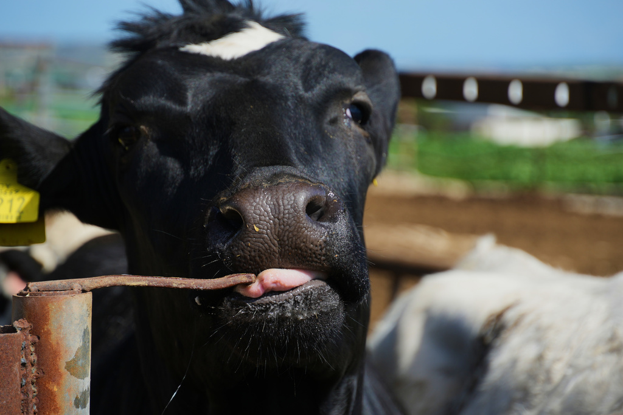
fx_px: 2561
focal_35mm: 148
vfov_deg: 9.3
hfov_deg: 13.9
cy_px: 208
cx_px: 312
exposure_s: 1/500
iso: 100
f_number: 5.6
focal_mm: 99
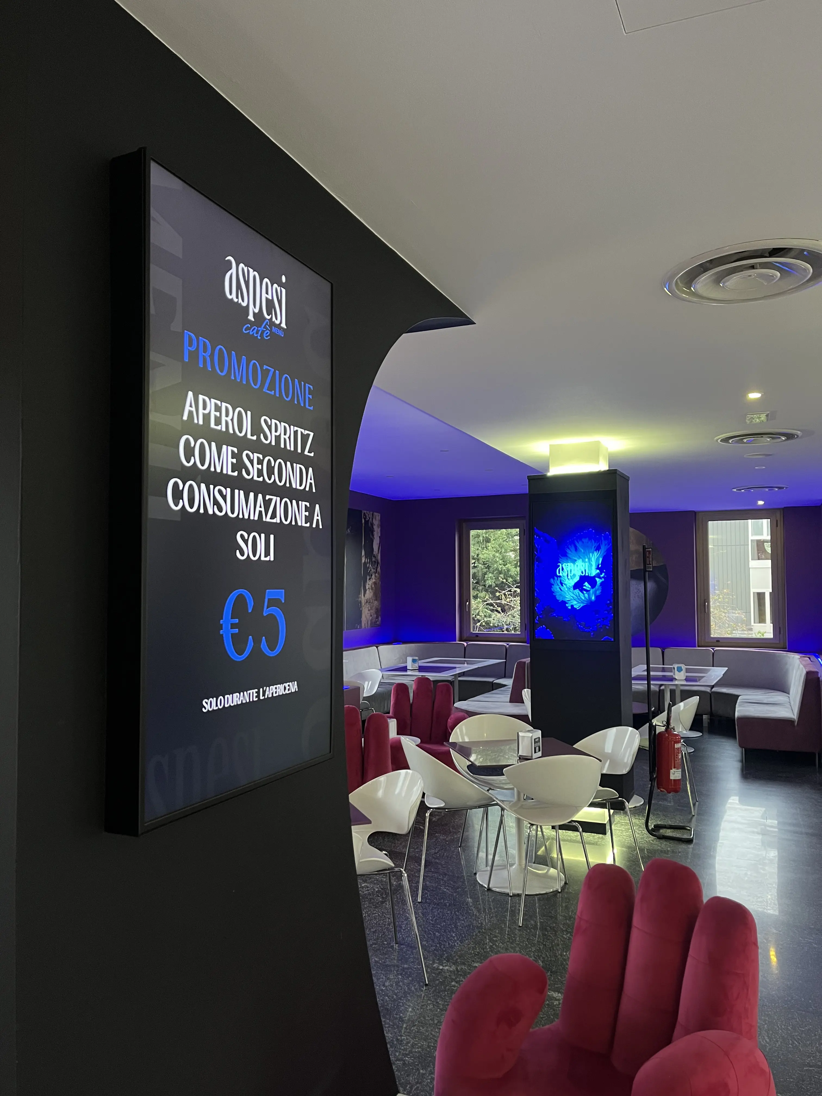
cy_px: 548
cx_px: 411
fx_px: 823
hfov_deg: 53.1
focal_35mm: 26
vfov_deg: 67.3
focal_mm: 5.1
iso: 200
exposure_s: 1/50
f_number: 1.6
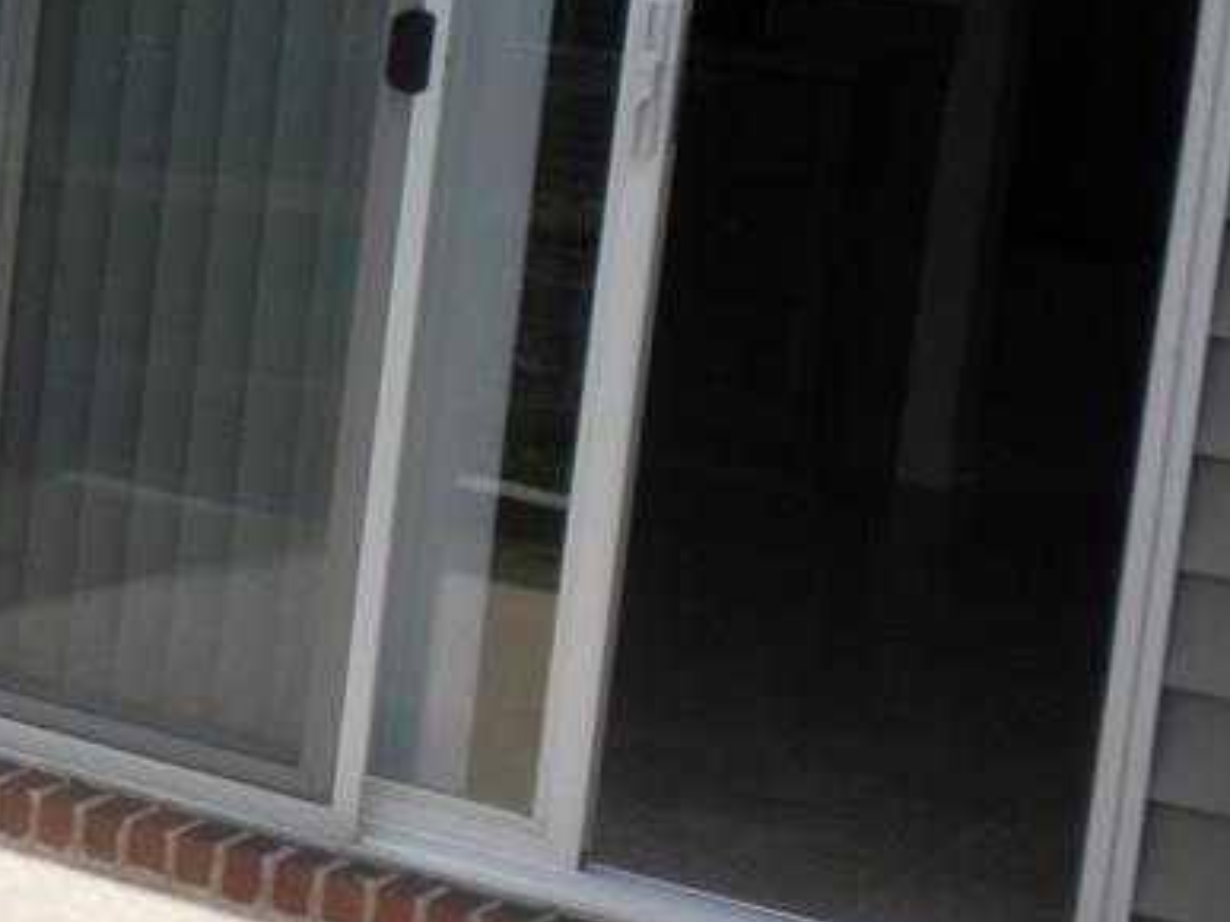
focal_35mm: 98
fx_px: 3481
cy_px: 188
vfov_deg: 15.0
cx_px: -286
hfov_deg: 18.8
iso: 64
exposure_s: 1/79.1
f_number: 10
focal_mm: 6.6
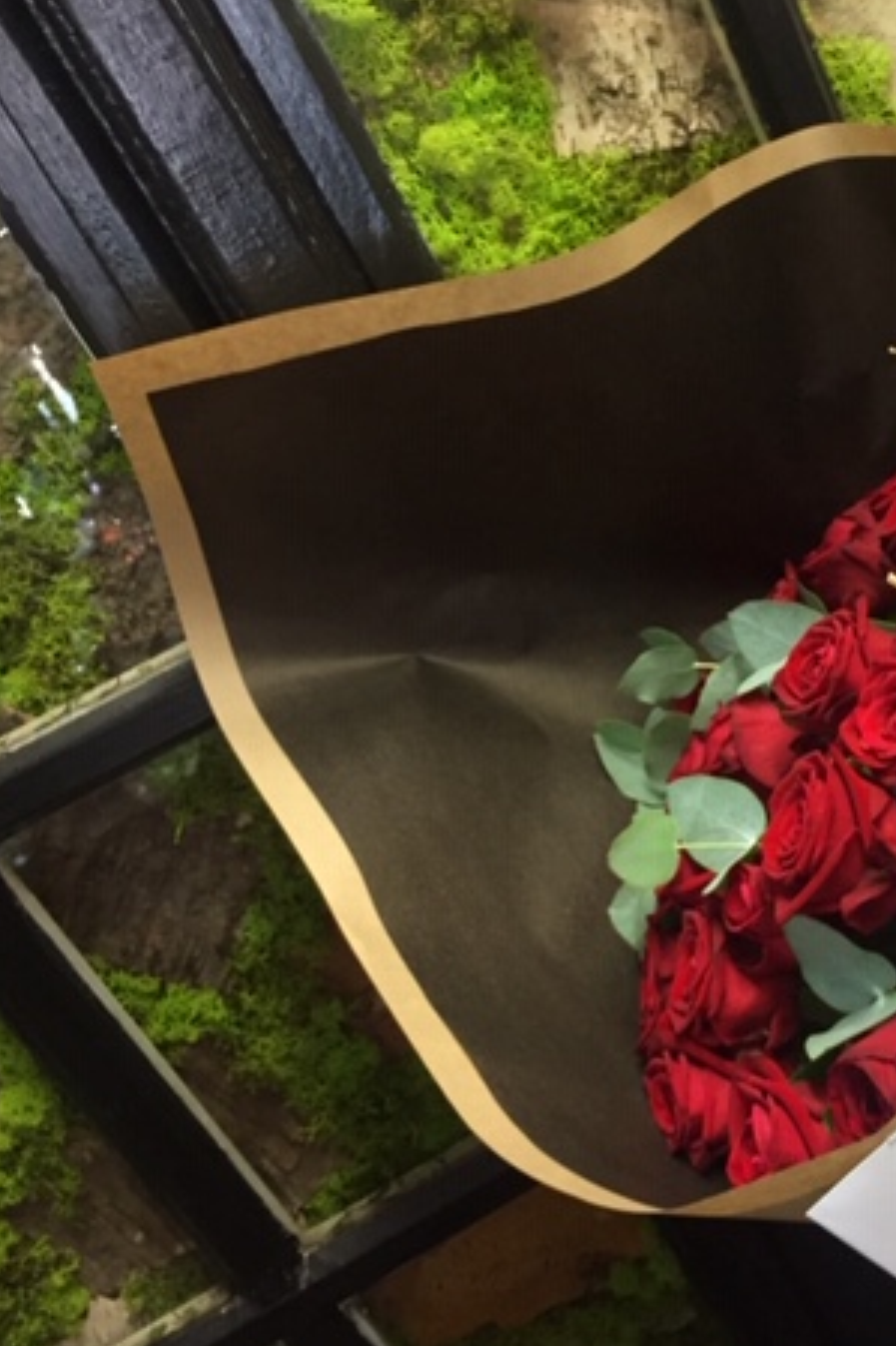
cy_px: 666
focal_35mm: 43
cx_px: 737
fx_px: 1606
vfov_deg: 45.4
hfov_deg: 30.3
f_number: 2.2
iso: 250
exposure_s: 1/33
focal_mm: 4.15
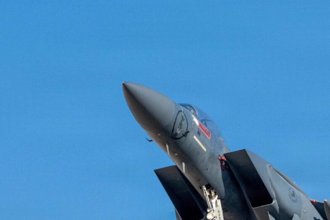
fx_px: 3630
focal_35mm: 396
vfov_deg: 3.5
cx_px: 162
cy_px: 228
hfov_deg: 5.2
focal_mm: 122
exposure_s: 1/1000
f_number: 10
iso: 2000
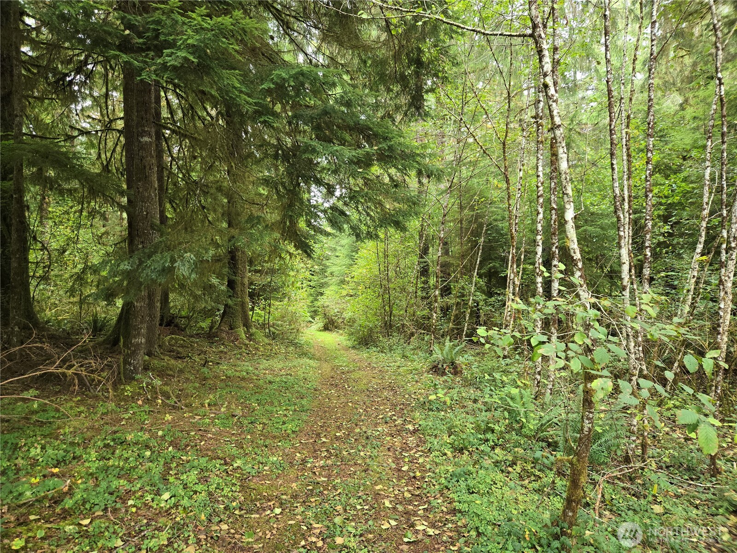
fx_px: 490
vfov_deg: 58.9
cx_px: 368
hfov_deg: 73.9
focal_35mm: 23
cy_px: 276
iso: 200
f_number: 1.8
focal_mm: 5.4
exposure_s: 1/120
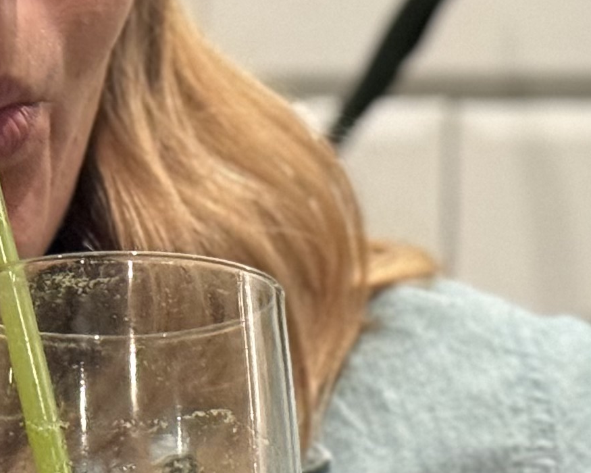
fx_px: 3778
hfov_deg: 8.9
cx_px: 213
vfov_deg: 7.1
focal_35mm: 216
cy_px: 86
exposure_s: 1/24
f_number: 1.78
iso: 800
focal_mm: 6.76
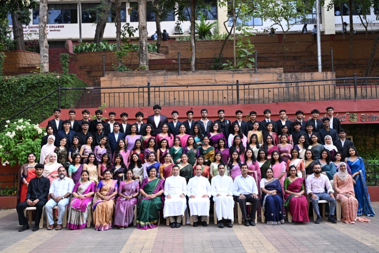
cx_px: 190
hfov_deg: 57.2
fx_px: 347
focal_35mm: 33
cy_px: 126
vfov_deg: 40.0
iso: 1000
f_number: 9
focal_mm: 33
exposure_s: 1/160
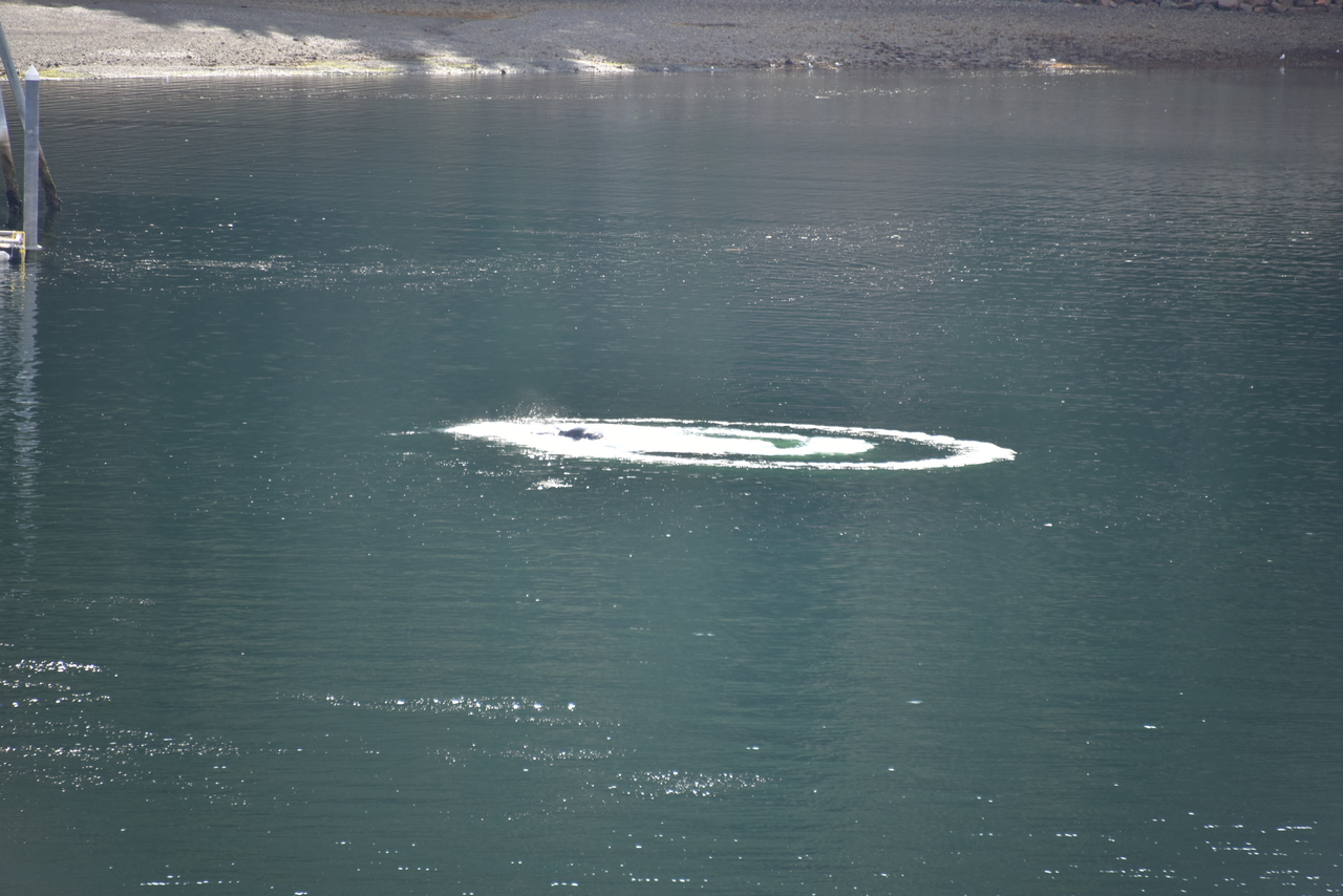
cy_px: 448
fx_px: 11193
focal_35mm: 300
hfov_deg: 6.9
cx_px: 672
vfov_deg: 4.6
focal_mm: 300
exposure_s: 1/640
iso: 500
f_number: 5.6
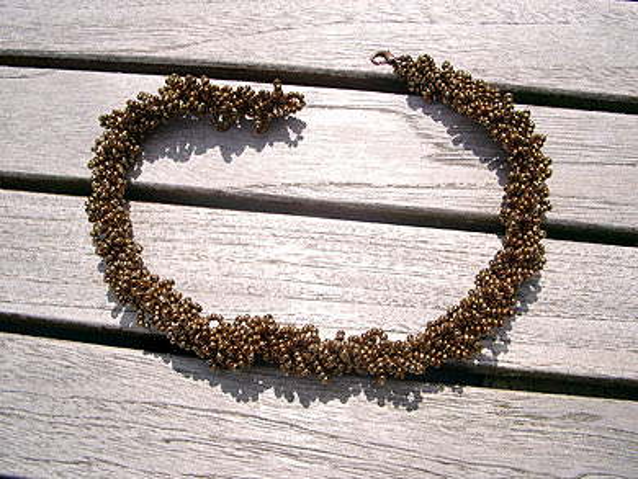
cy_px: 240
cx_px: 319
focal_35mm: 37
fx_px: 682
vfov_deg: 38.7
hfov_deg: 50.1
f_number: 5
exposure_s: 1/2000
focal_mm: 7.6
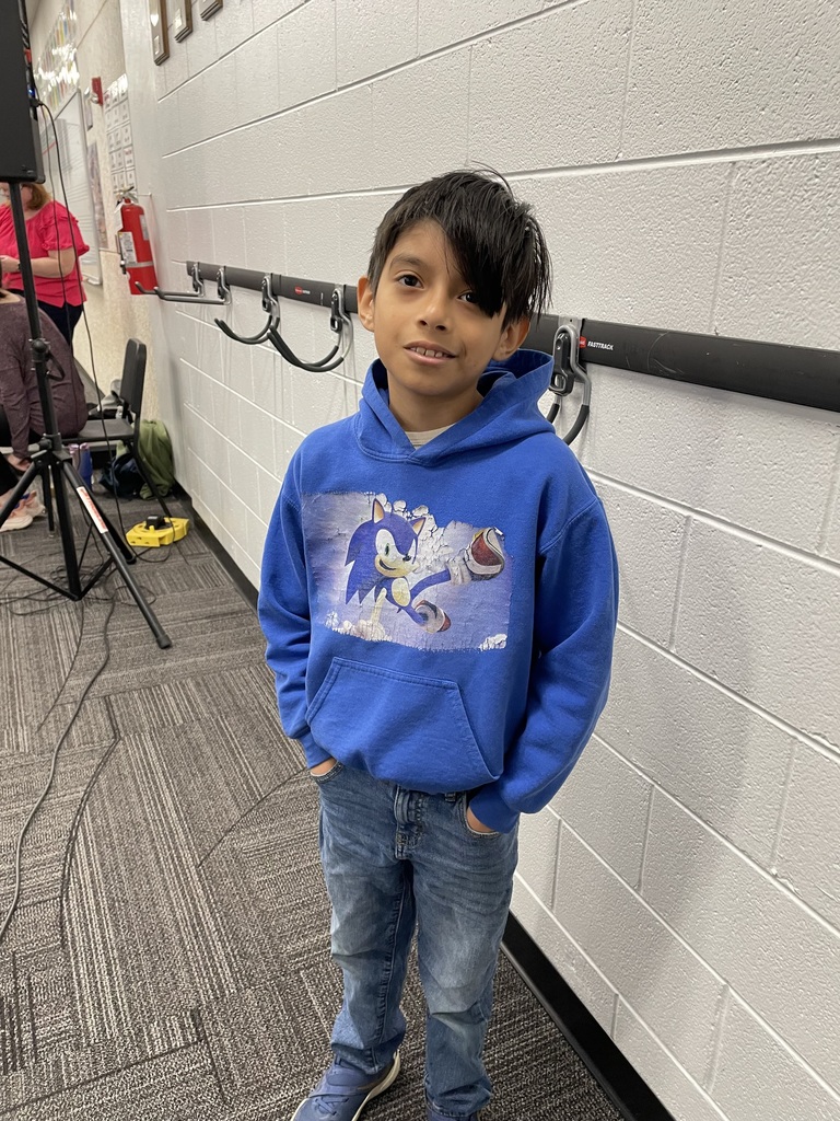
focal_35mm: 26
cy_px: 560
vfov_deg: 67.3
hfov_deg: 53.1
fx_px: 841
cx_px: 420
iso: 125
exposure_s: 1/60
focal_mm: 4.2
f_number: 1.6
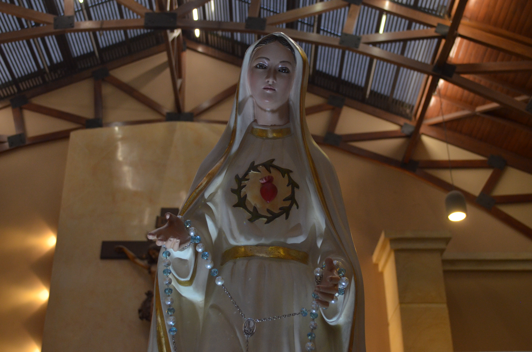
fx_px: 752
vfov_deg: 26.4
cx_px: 266
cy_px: 176
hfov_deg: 39.0
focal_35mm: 51
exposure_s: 1/50
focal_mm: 34
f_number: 5.6
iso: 1100
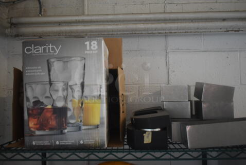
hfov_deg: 57.2
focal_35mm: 33
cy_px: 82
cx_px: 123
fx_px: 226
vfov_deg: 40.1
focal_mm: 22
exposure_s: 1/125
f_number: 3.8
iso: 1250
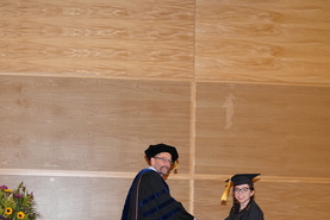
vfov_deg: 15.6
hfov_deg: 23.3
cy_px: 180
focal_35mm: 87
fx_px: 798
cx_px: 133
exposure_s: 1/100
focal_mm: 51
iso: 1600
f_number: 4.5
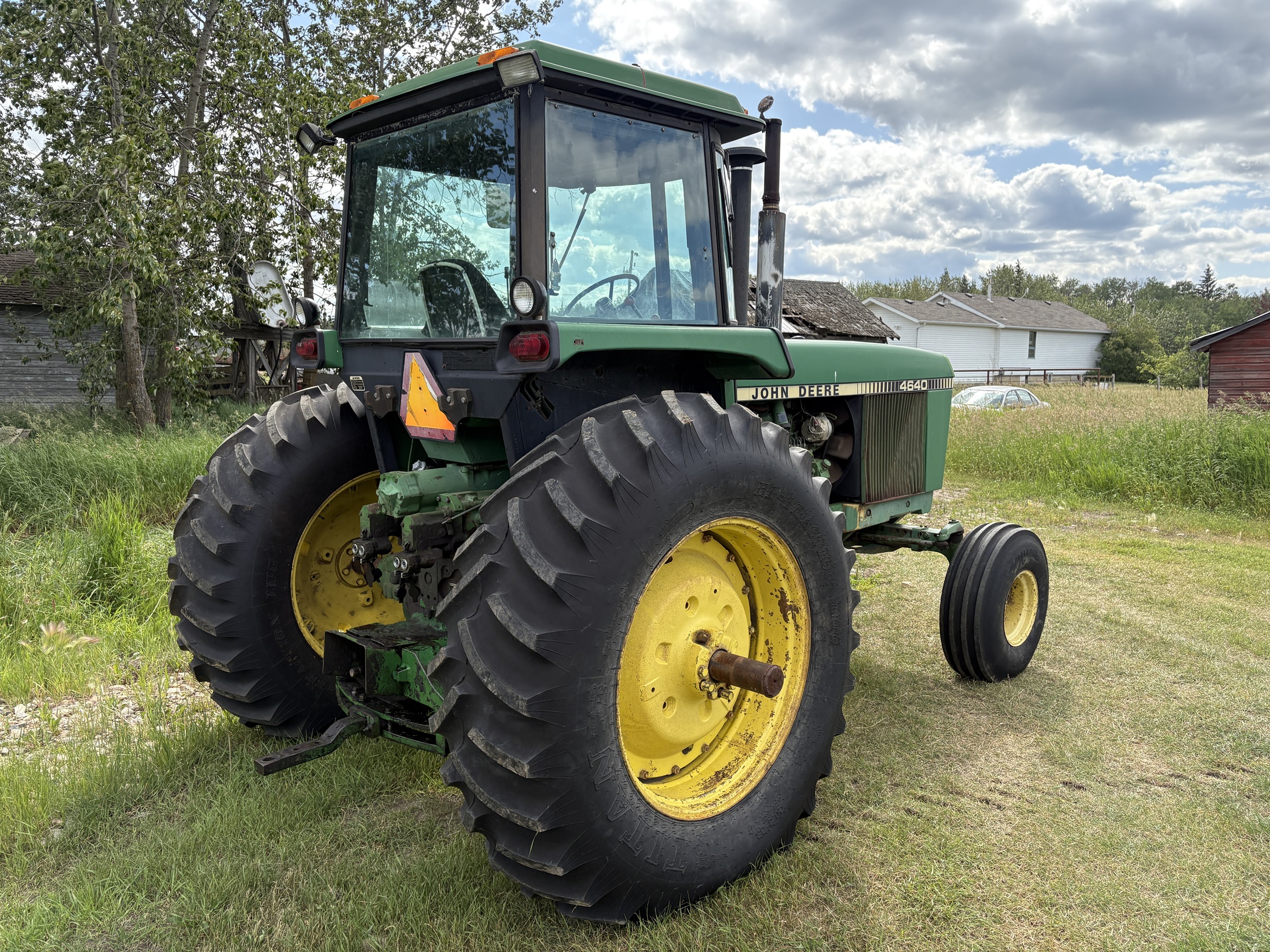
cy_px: 476
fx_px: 954
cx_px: 635
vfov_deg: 53.1
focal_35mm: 26
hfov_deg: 67.3
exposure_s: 1/1550
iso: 64
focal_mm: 5.96
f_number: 1.6
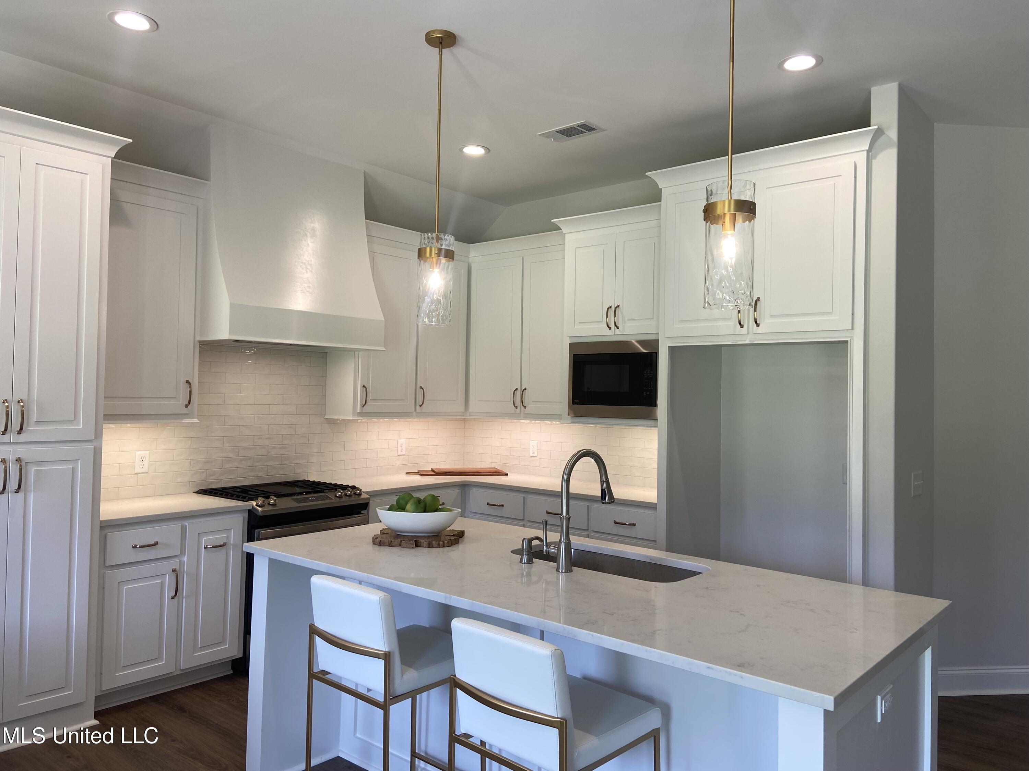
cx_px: 514
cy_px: 386
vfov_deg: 53.1
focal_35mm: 26
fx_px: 773
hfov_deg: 67.3
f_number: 1.8
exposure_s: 1/120
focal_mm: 4.25
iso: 40
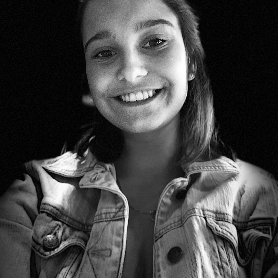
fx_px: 345
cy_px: 113
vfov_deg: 43.7
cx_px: 140
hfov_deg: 43.9
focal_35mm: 38
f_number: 2.2
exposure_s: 1/15
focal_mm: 2.87
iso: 250
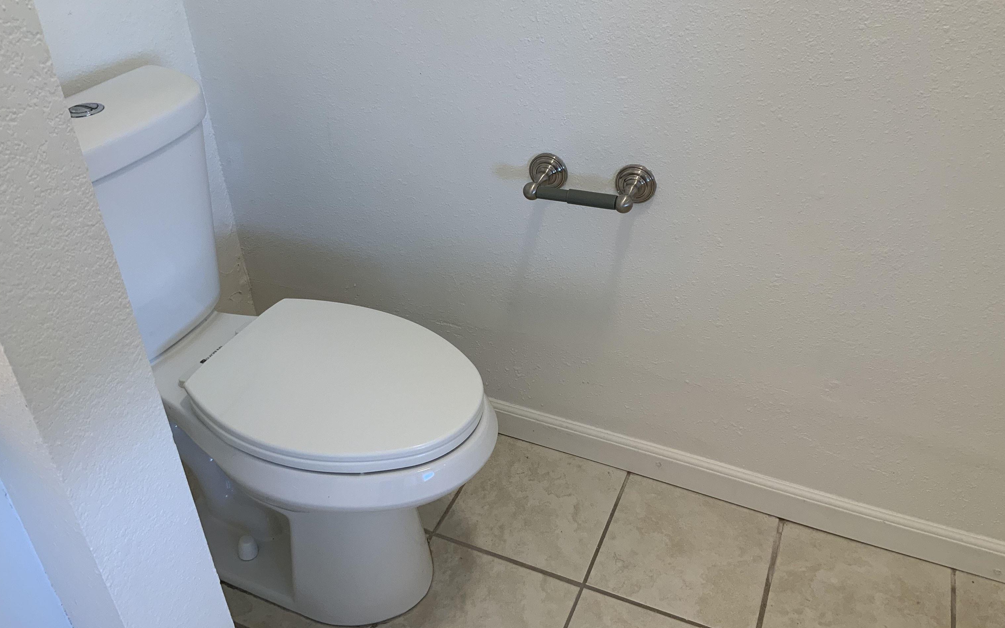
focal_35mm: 31
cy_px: 272
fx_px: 849
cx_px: 502
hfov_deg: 61.2
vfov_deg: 40.5
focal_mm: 3
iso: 40
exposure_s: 1/60
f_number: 1.8
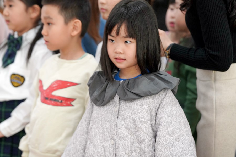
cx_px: 118
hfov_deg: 15.9
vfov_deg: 10.6
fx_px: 846
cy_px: 78
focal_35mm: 129
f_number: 4
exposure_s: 1/160
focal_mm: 129
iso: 2000
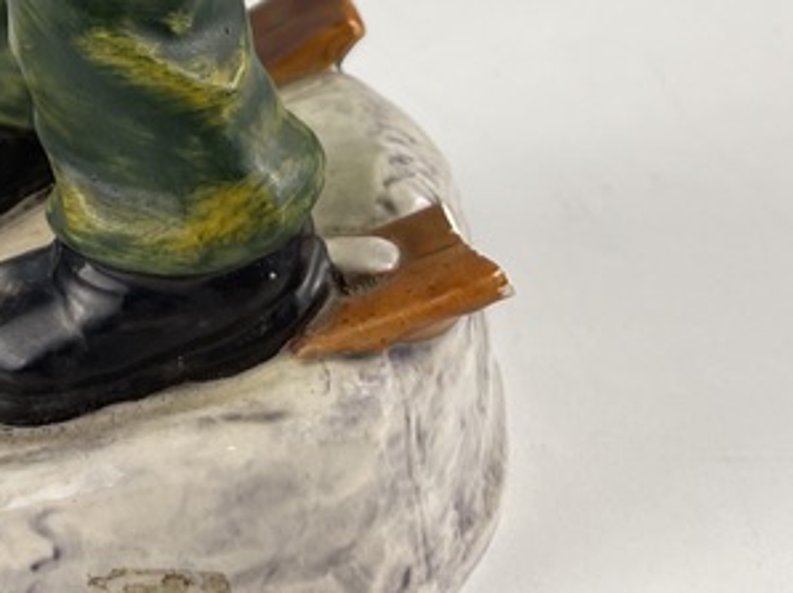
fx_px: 1969
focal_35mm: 86
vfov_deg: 15.6
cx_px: -59
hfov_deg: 21.7
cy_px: -343
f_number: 1.6
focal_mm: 5.1
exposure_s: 1/121
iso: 32
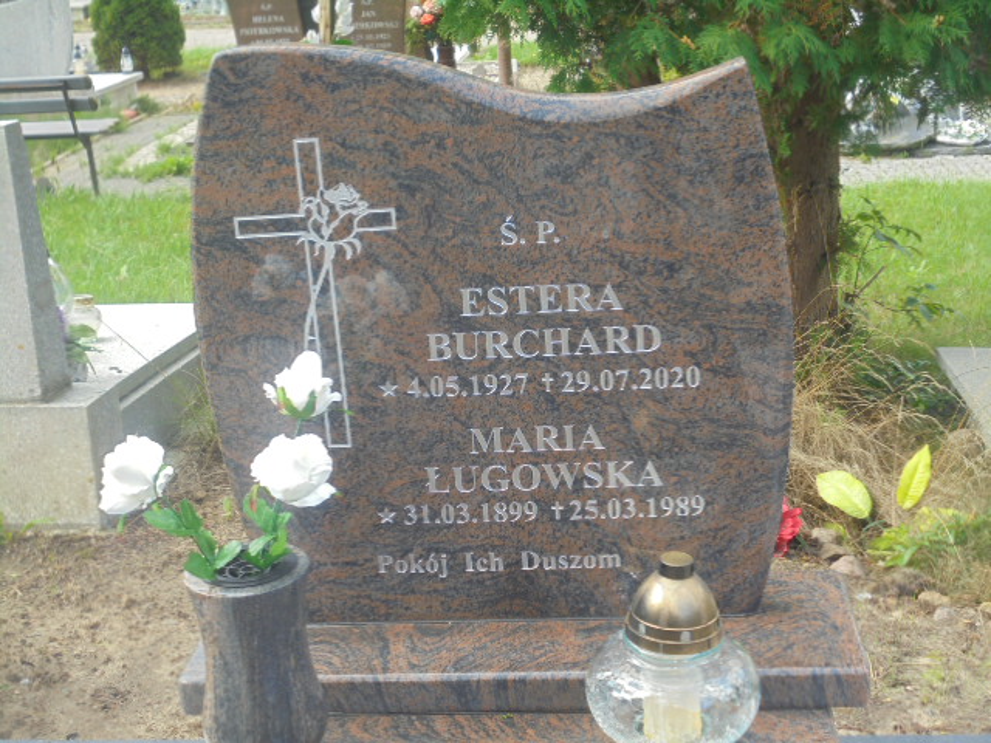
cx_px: 496
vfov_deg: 26.1
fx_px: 1603
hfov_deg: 34.3
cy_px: 372
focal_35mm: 56
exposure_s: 1/60
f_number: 5.2
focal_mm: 10.1
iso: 100
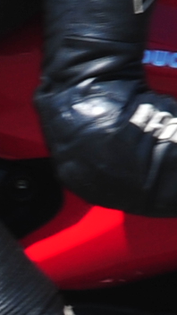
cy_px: 314
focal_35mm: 2866
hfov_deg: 0.4
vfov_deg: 0.8
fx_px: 23913
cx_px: -21
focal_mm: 200
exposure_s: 1/200
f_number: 9
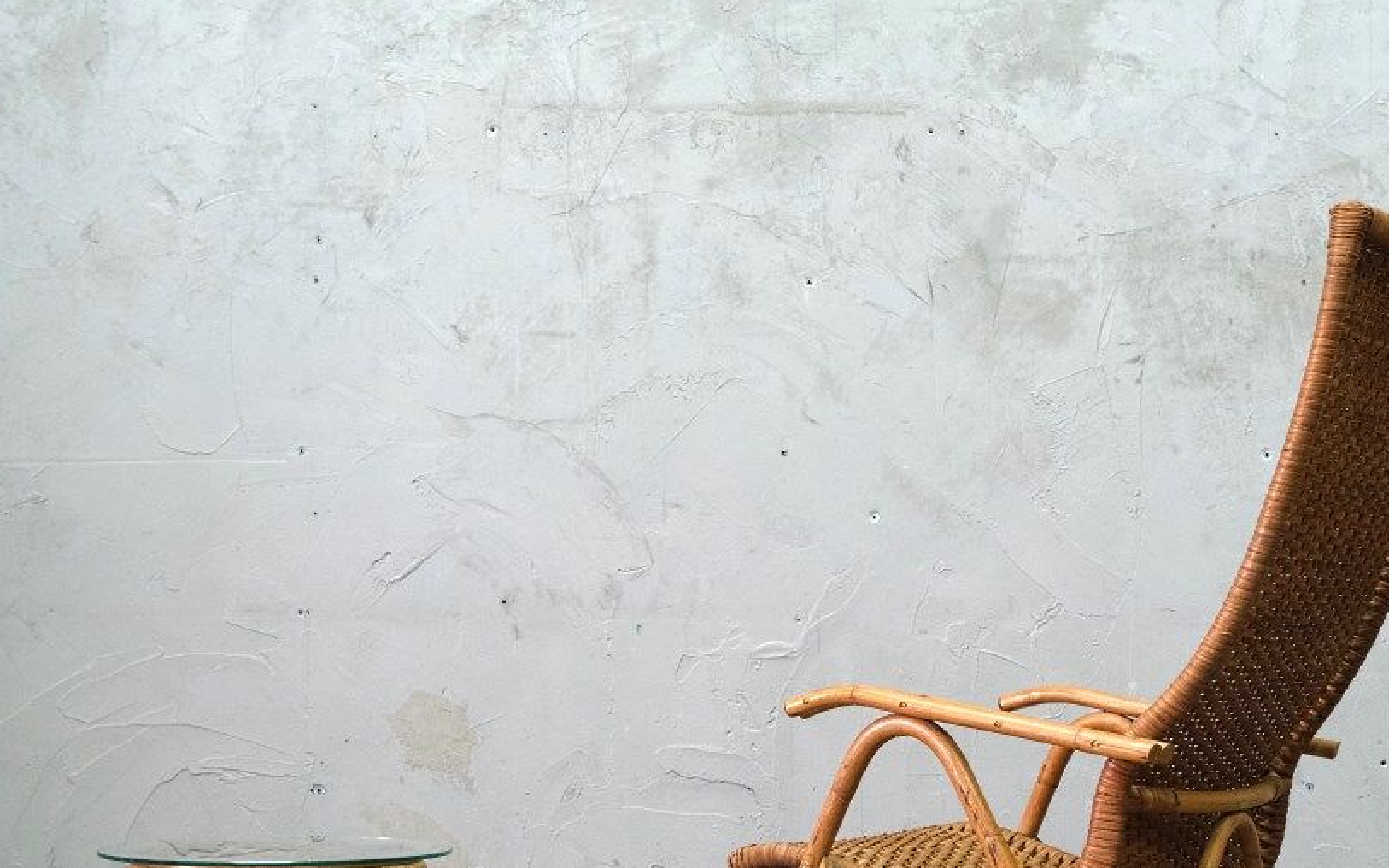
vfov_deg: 25.1
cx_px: 733
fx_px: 1930
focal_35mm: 51
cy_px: 648
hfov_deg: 39.6
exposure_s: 1/30
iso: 1600
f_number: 4
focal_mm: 21.2
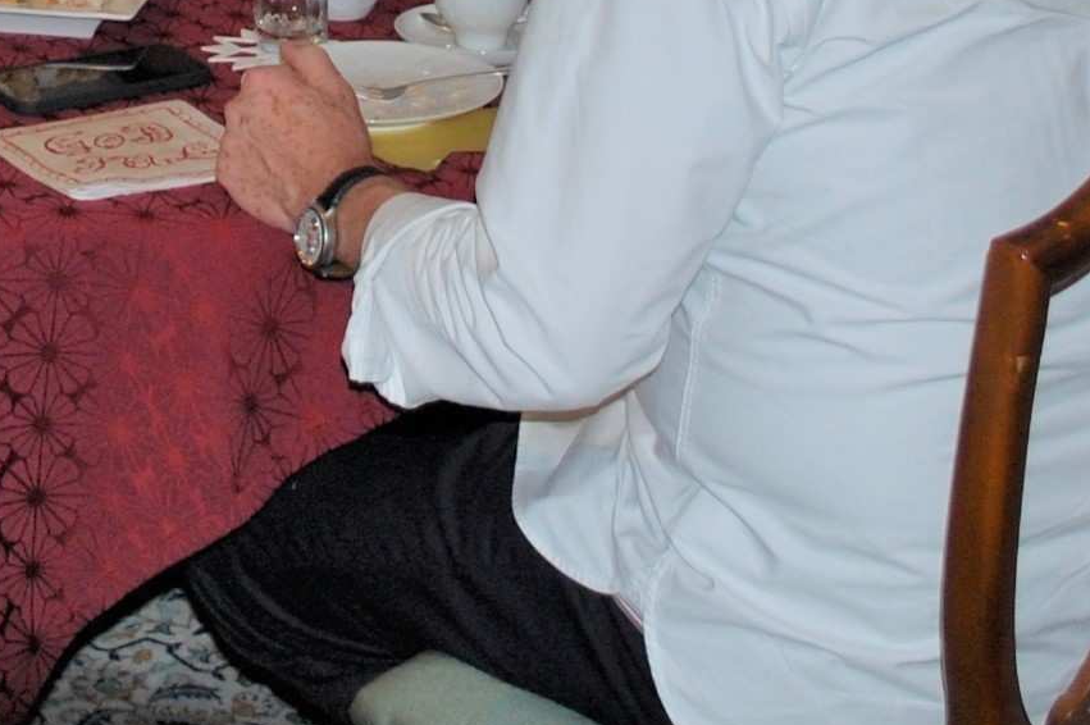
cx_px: 87
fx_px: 3207
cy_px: -437
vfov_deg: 12.2
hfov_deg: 18.9
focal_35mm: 106
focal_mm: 20
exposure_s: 1/60
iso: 400
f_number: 3.8
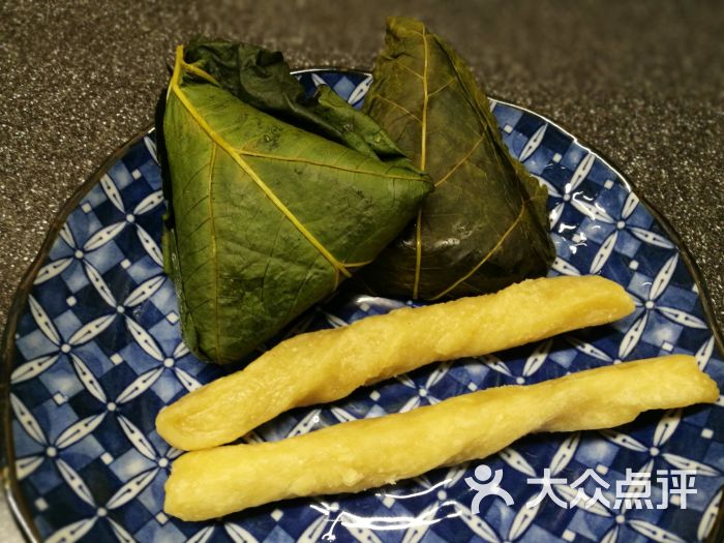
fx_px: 565
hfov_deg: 65.3
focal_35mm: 27
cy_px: 272
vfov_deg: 51.4
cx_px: 362
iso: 200
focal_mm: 4.5
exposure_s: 1/30
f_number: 4
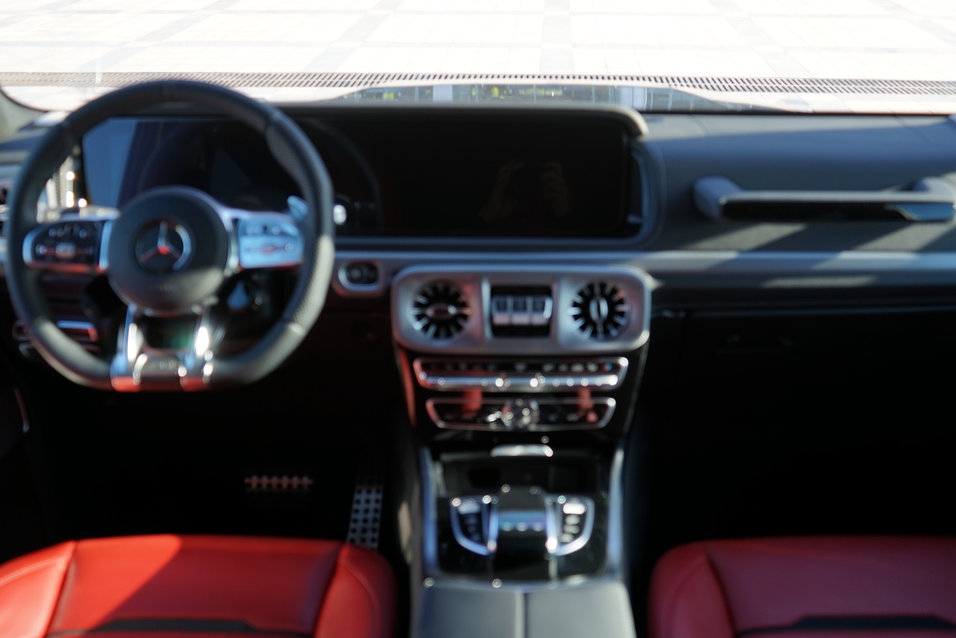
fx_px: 1089
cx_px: 527
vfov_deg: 32.6
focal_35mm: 41
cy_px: 304
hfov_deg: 47.3
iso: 100
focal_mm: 31
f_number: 4
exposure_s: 1/60
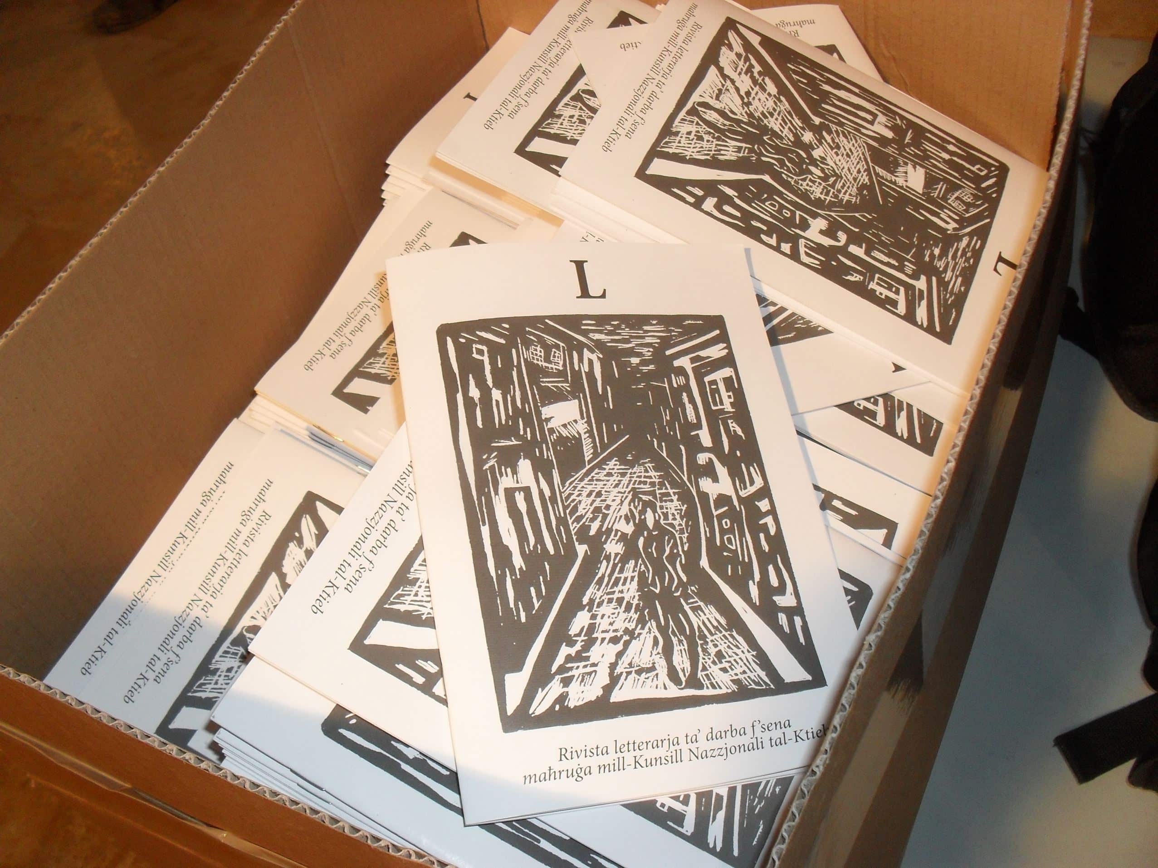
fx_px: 1171
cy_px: 434
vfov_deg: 40.7
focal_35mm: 35
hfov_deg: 52.6
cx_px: 579
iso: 200
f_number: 3.2
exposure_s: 1/45
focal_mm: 6.3
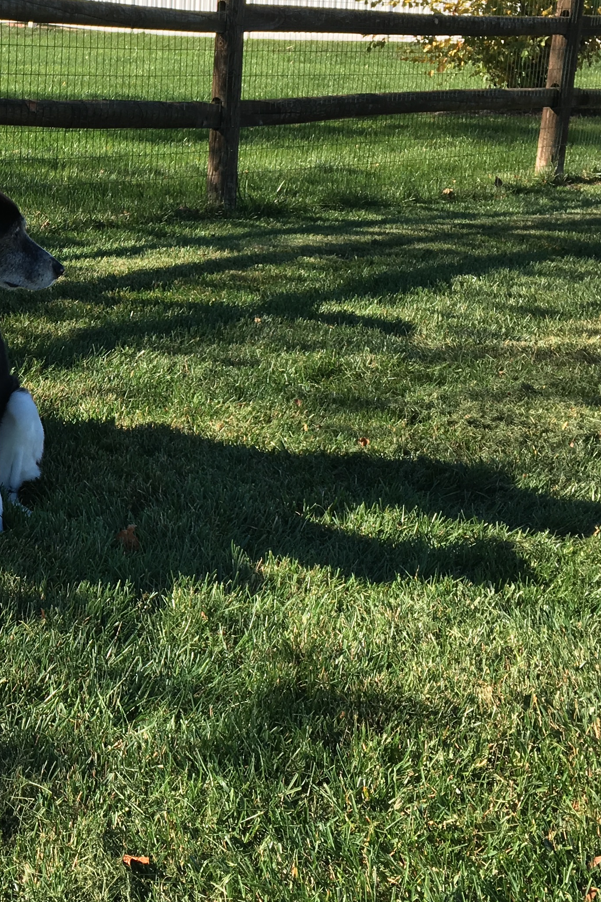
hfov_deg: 21.6
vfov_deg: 33.9
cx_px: -94
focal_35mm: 59
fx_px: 1477
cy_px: 399
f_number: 2.2
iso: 25
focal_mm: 4.15
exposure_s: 1/739
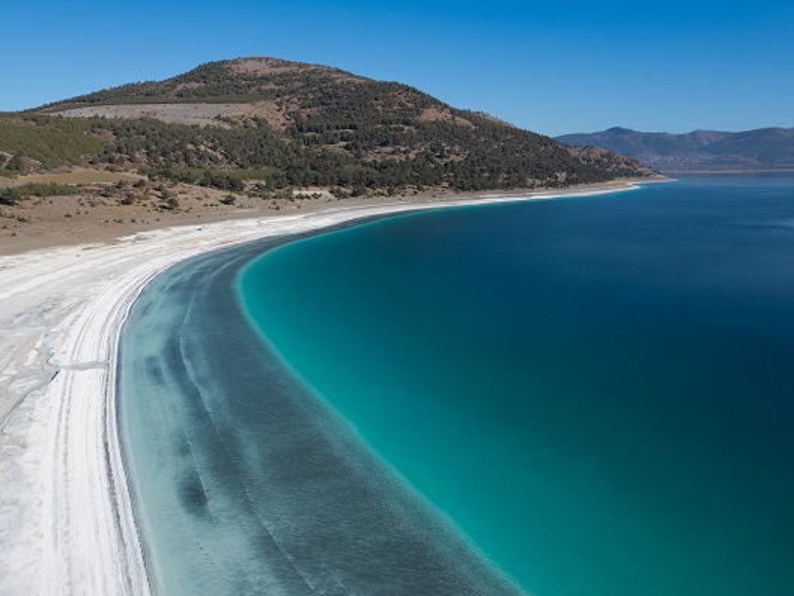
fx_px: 550
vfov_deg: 56.8
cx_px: 344
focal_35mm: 24
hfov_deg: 71.3
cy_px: 299
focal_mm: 8.38
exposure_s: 1/1600
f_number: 2.8
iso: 100
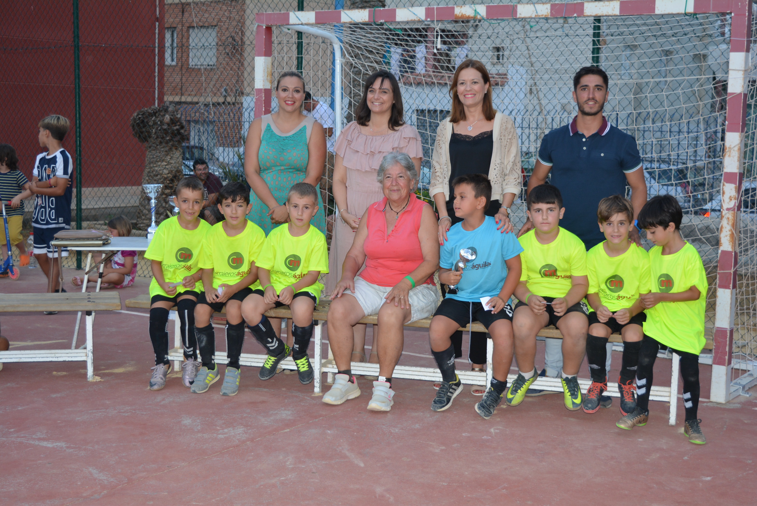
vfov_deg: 23.8
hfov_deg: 35.0
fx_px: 1199
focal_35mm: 57
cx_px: 378
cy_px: 253
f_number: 4.8
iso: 400
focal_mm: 38
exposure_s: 1/60
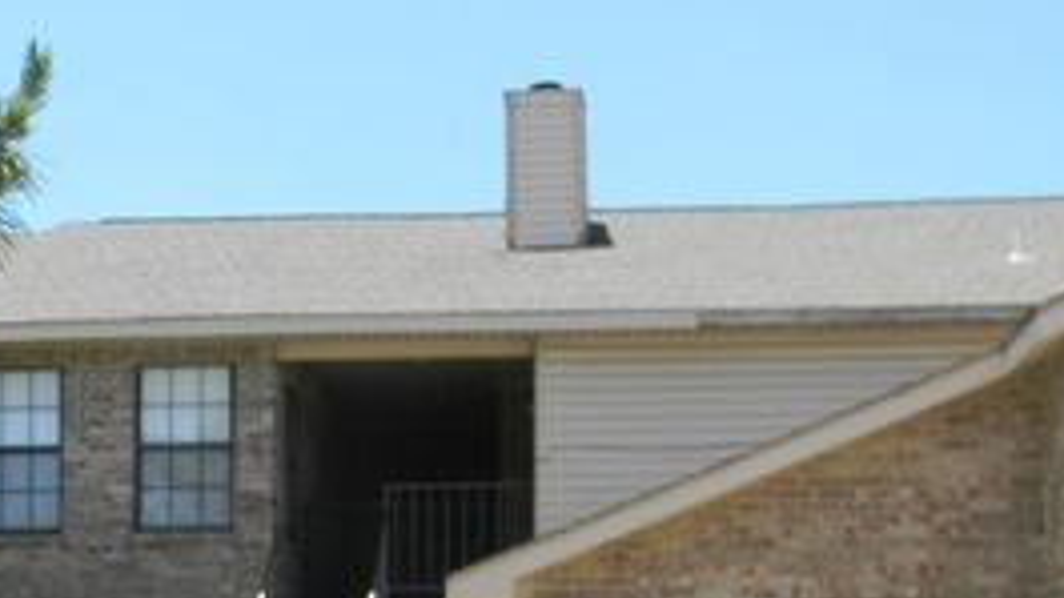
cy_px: 676
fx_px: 2088
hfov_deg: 28.6
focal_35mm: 74
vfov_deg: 15.8
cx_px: 446
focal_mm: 6.4
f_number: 3.7
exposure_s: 1/418
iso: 80
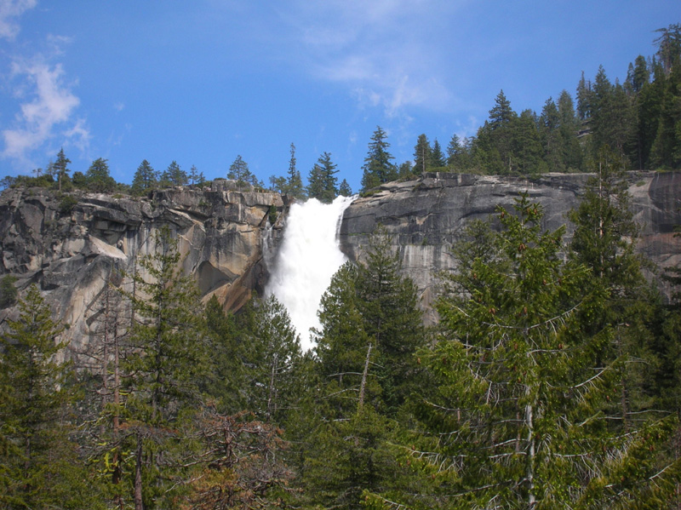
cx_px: 340
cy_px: 255
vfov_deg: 14.1
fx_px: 2064
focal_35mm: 105
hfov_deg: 18.7
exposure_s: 1/341
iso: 50
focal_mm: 17.4
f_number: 4.9
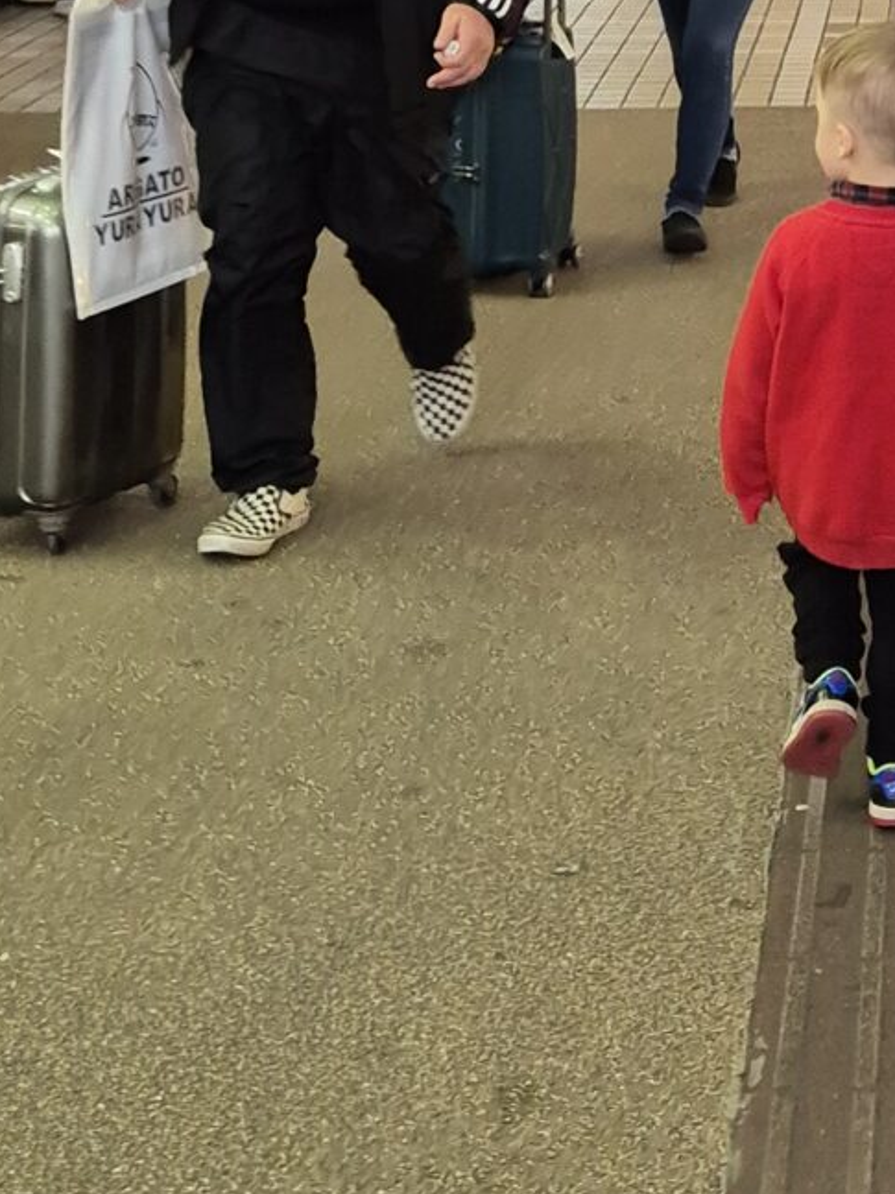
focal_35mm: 91
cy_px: -362
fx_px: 3138
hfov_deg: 15.4
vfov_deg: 19.8
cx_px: 1199
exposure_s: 1/120
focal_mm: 5.4
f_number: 1.8
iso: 250
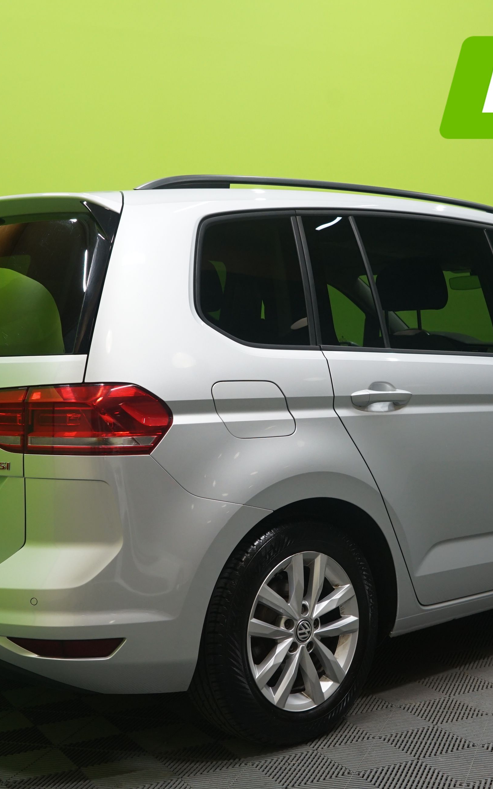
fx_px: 1097
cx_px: 289
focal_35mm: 51
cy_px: 397
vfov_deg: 39.6
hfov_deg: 25.3
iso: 800
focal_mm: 33
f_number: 5.6
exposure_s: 1/20
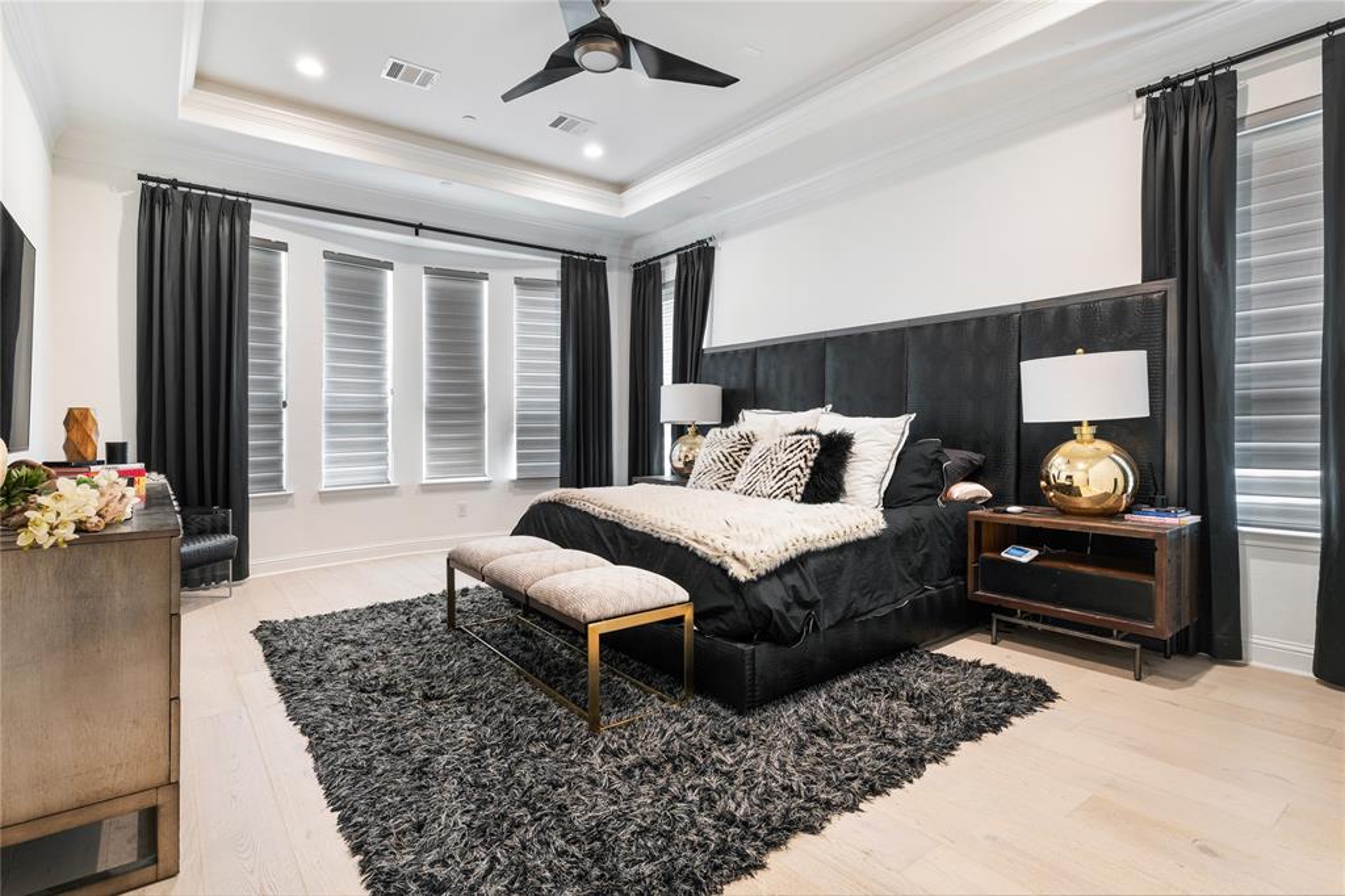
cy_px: 448
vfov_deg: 70.4
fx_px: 635
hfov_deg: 93.3
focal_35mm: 17
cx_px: 672
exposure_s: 5
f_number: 8
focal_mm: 17
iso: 400
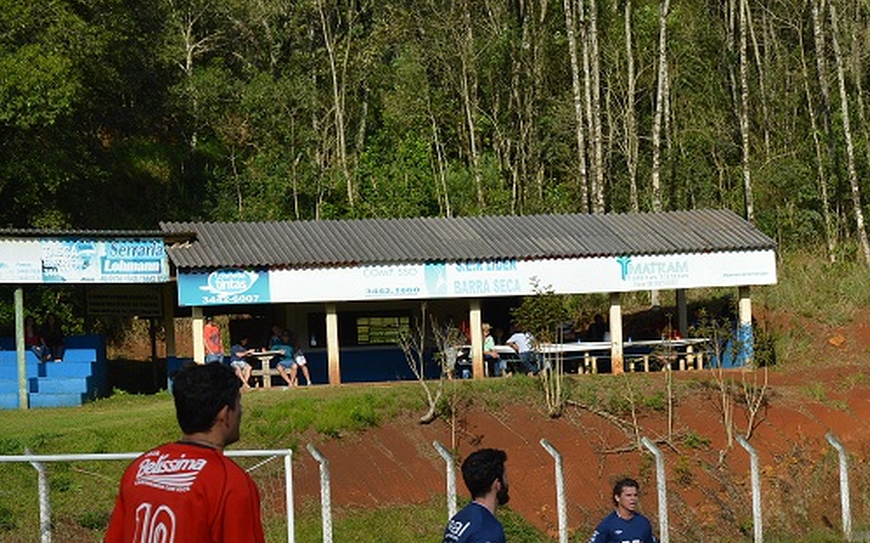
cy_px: 382
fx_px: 3005
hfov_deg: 16.4
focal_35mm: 127
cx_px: 634
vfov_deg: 10.3
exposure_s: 1/320
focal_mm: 55
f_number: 9
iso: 100
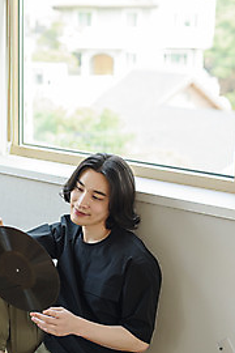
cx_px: 66
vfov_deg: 27.2
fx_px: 725
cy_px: 225
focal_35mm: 74
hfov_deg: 18.3
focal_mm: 50
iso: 320
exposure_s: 1/200
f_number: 2.8
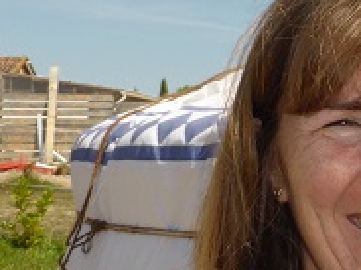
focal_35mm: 105
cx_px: 515
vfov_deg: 14.1
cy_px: 101
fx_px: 1094
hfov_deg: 17.2
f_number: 3.3
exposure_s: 1/1600
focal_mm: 4.3
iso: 100
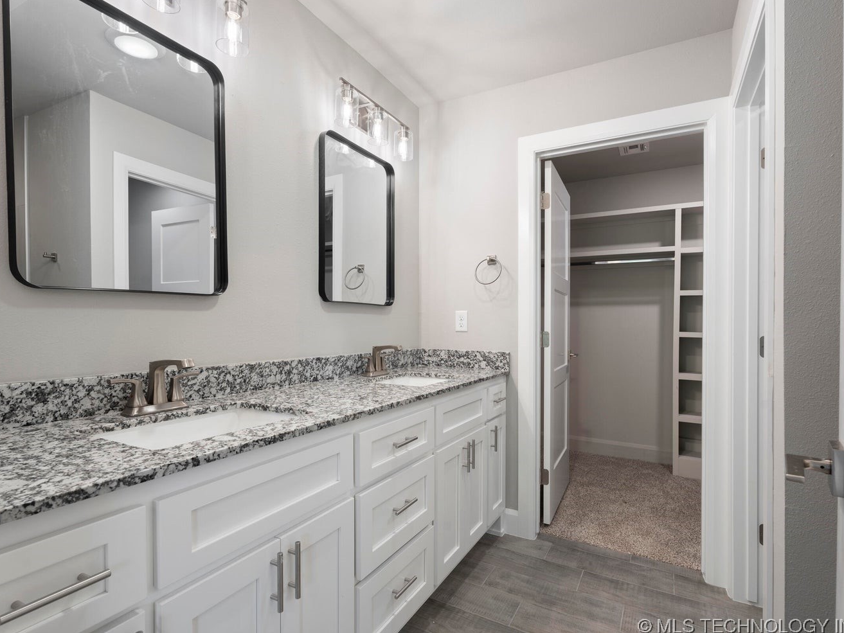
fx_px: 439
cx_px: 423
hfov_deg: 87.7
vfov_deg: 71.6
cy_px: 316
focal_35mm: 18
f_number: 9
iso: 200
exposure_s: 1/4
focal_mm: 16
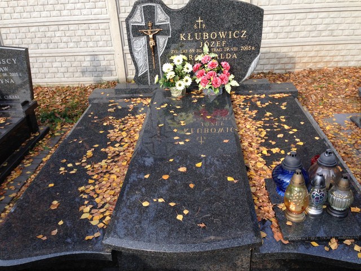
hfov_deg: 55.4
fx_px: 344
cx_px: 180
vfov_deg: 42.9
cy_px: 136
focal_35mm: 33
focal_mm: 4.12
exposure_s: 1/401
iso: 50
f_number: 2.4
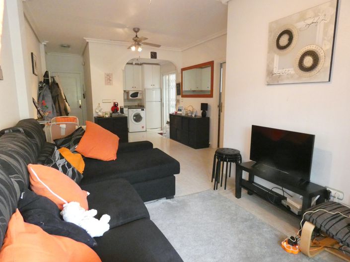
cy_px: 131
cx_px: 175
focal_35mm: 20
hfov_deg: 81.8
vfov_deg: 65.9
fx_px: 202
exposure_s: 1/60
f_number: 2.8
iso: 1600
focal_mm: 3.6
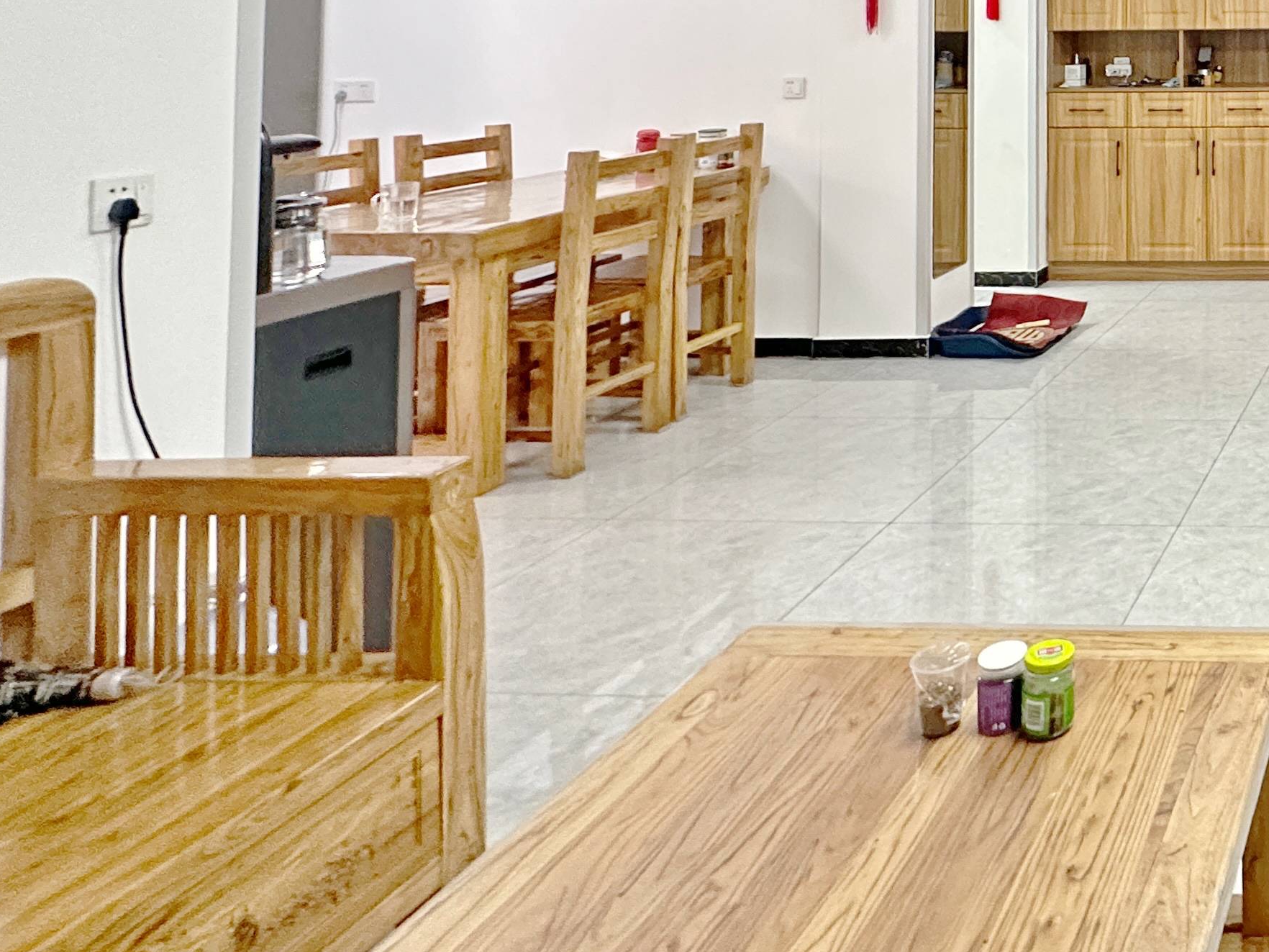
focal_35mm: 32
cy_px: -42
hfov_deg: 43.5
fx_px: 1173
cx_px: 1407
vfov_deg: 38.2
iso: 500
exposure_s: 1/50
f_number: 2.2
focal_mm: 2.22
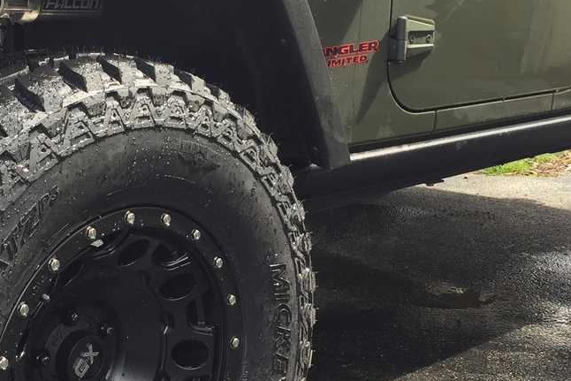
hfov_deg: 28.6
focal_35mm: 70
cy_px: 168
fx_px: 1110
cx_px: 169
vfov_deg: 19.5
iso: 32
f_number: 2.2
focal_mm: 4.15
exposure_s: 1/168
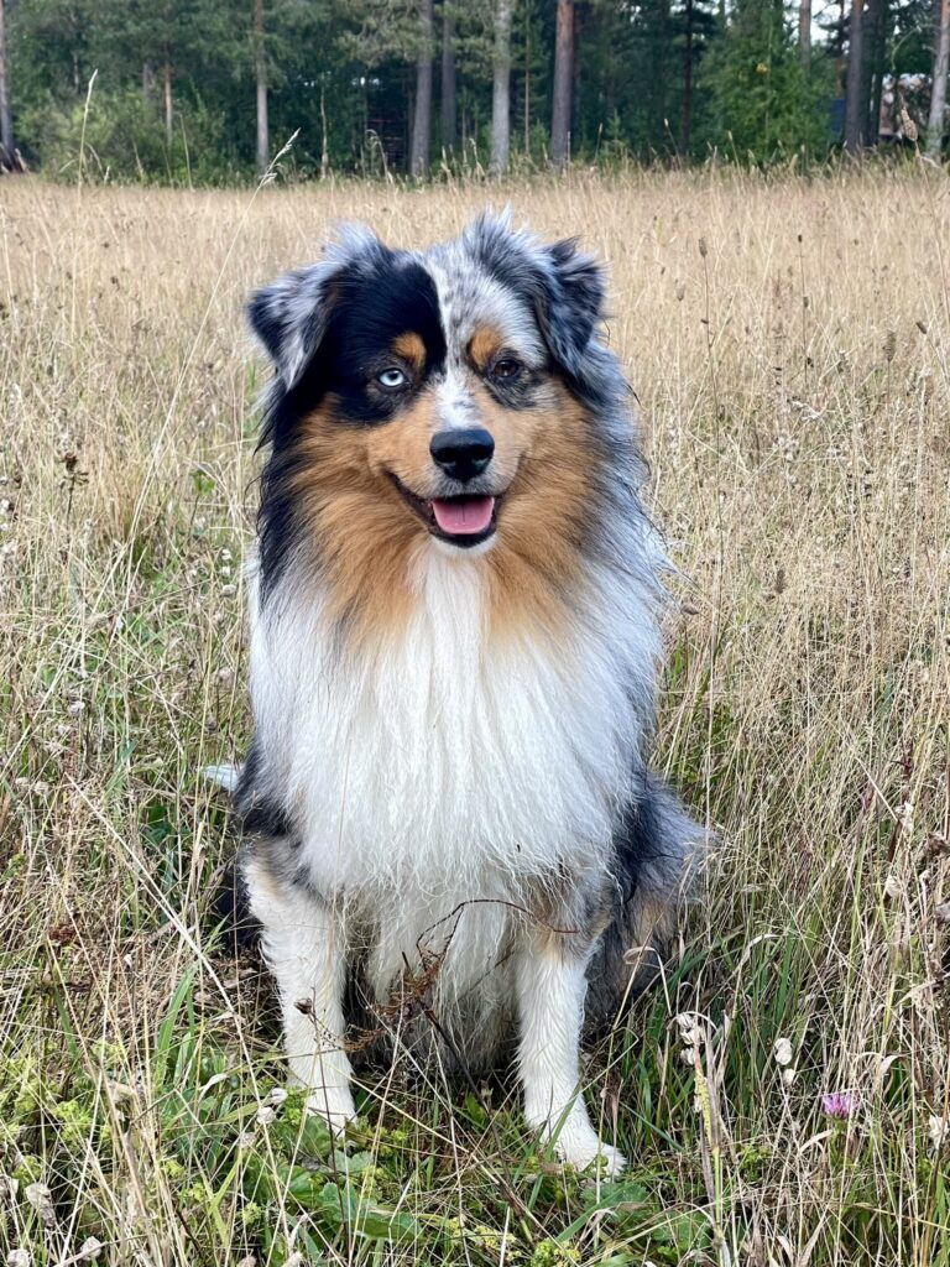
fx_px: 1903
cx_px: 475
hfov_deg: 28.0
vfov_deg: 36.8
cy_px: 634
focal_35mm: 52
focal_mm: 6
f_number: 2
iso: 25
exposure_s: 1/196
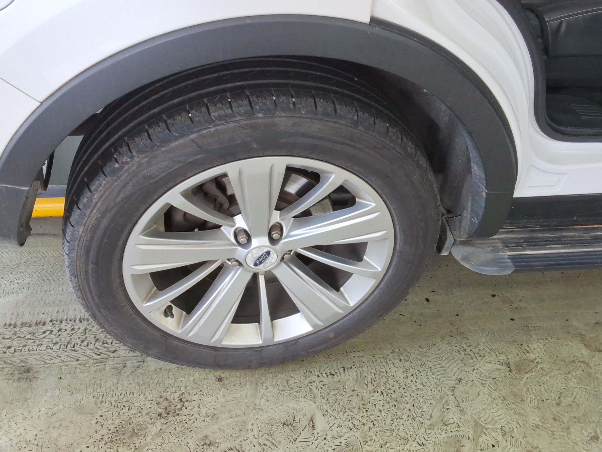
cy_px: 205
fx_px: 644
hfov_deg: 50.1
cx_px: 293
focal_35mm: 37
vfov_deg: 38.6
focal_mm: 2.91
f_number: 1.9
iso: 50
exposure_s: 1/120
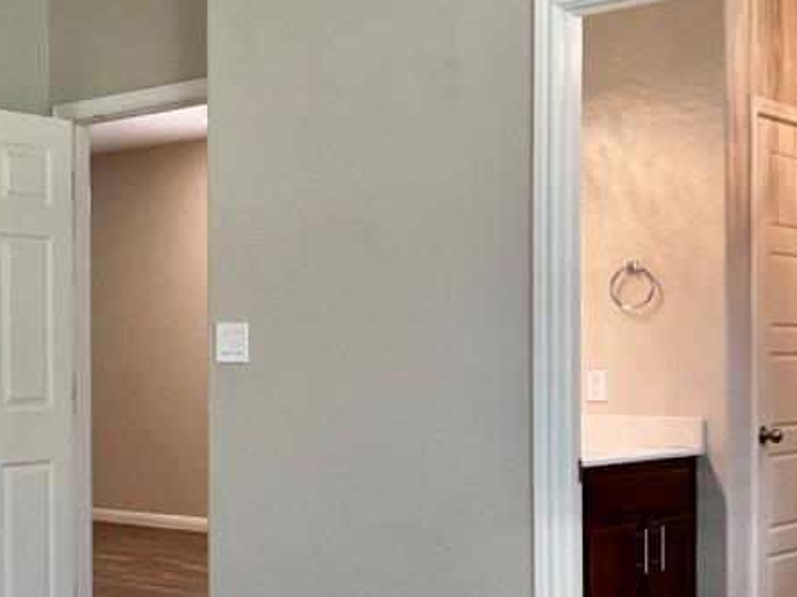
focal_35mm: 62
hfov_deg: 29.8
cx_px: 64
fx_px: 1427
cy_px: 372
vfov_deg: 23.6
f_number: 1.8
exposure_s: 1/60
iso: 50
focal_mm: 3
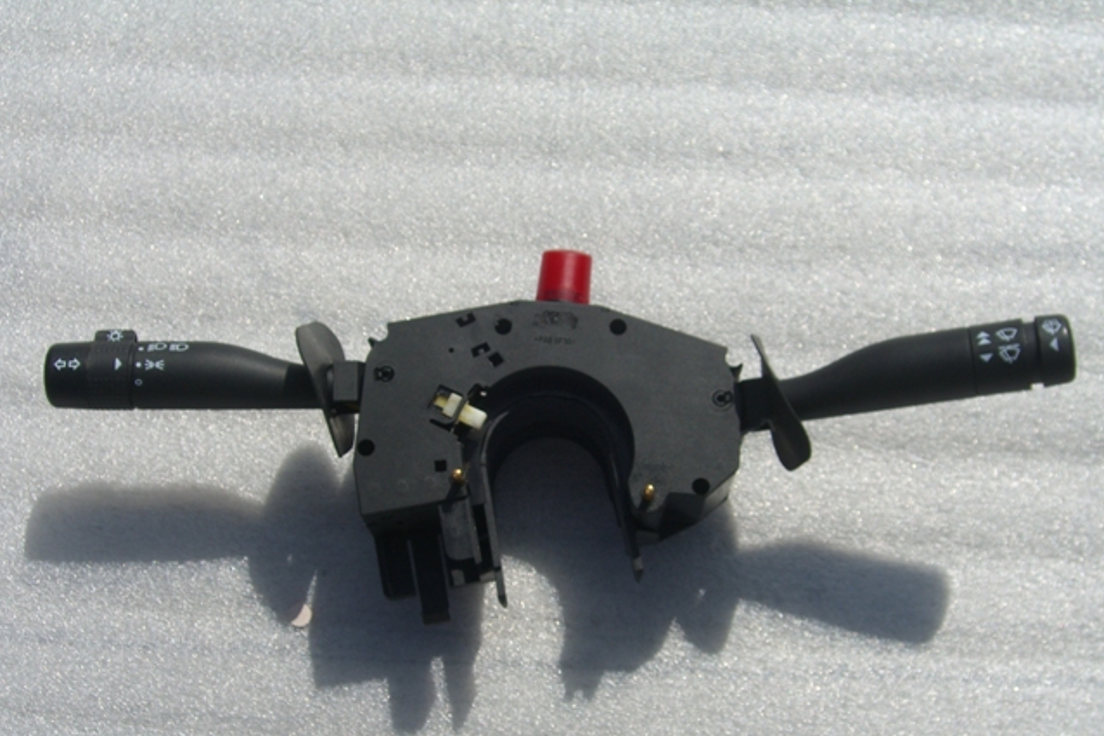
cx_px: 552
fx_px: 1472
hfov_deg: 41.1
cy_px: 414
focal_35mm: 48
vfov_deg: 28.0
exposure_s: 1/320
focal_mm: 9.5
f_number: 8.8
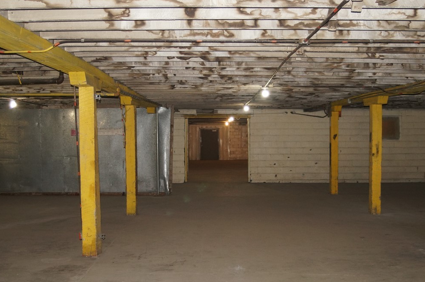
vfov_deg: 29.2
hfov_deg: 42.8
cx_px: 217
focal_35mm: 46
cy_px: 151
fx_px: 542
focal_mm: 28
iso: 800
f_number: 4
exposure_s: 1/60
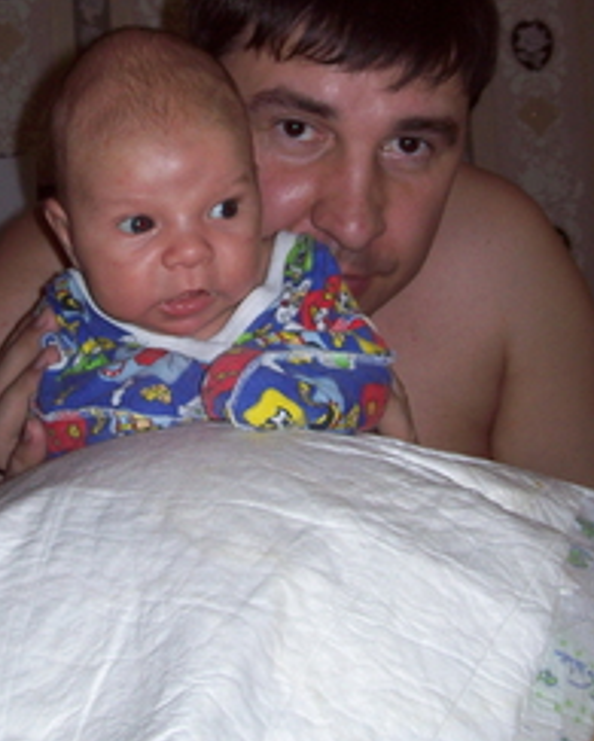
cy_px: 220
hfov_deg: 23.5
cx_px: 222
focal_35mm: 65
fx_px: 1426
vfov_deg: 28.8
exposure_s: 1/64
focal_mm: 6
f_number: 2.7
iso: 80
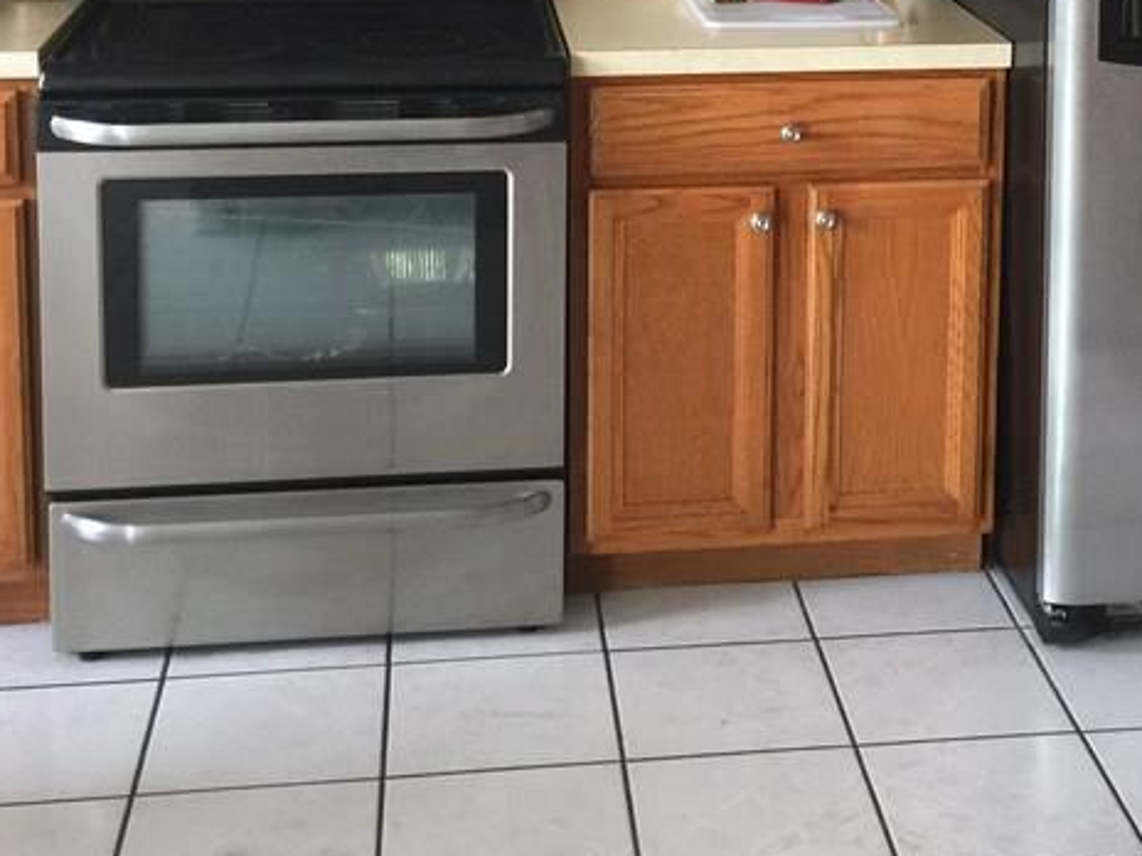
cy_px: -37
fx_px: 2111
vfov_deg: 21.9
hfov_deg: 30.0
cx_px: 780
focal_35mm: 64
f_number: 2.2
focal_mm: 4.15
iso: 64
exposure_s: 1/15
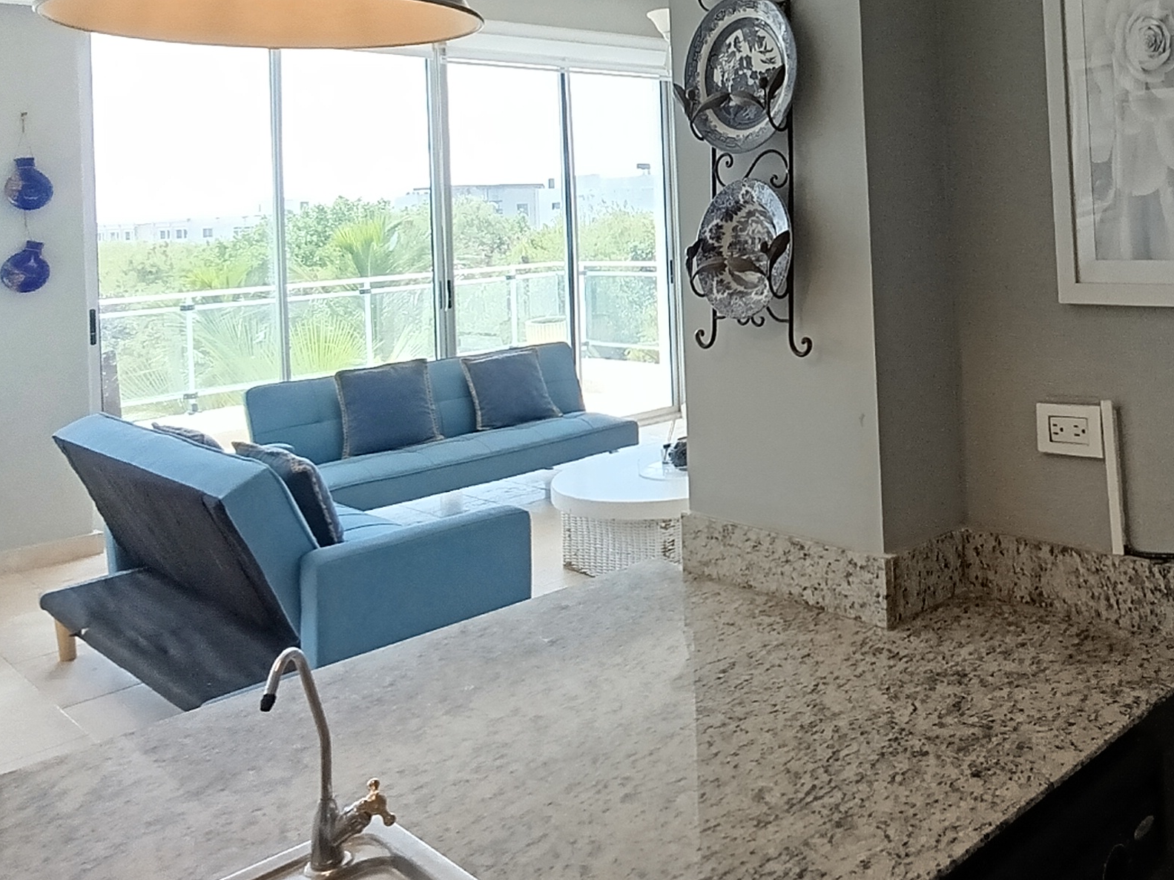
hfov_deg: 52.5
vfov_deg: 41.0
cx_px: 904
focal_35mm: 33
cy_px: 171
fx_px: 1119
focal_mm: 1.65
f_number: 2.2
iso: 80
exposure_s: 1/99.9
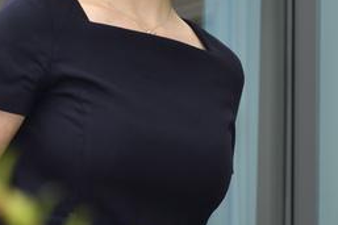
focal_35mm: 286
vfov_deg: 4.8
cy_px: -22
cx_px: 175
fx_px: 2683
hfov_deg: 7.2
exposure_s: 1/60
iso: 125
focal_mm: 105
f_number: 9
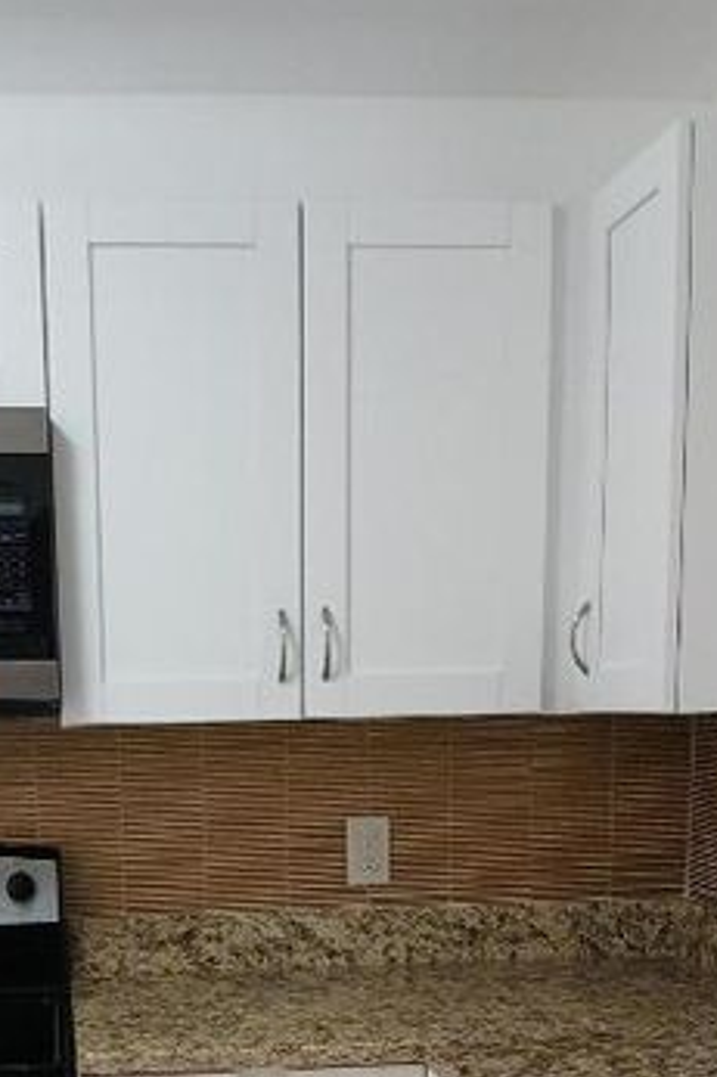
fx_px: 1555
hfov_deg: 25.7
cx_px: 196
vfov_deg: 35.9
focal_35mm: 52
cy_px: 973
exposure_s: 1/60
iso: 160
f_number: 1.8
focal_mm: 3.98
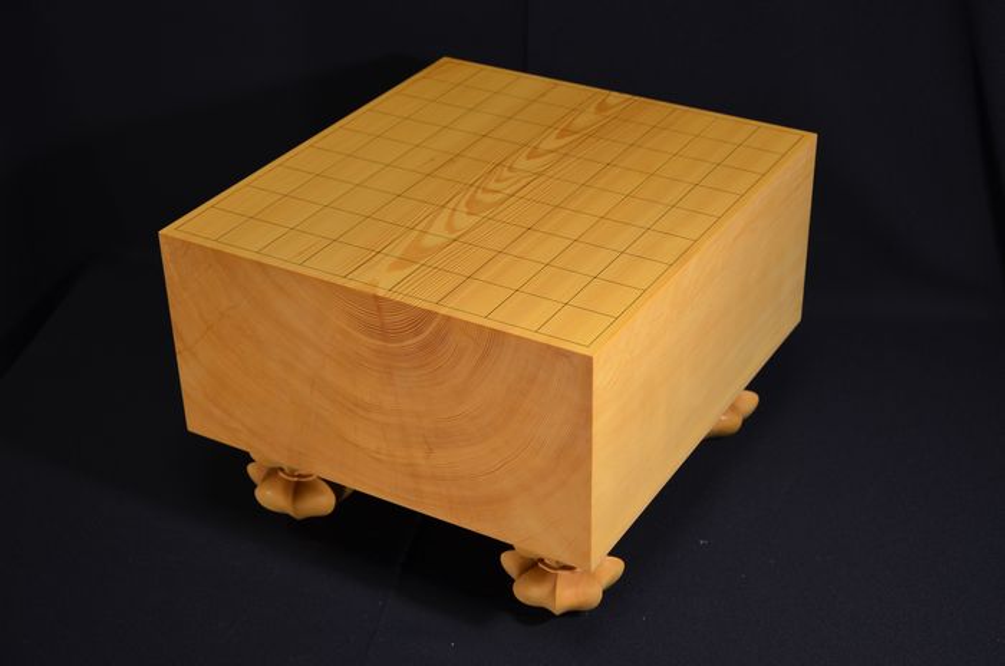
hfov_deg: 35.1
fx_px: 1588
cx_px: 502
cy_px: 333
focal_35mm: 57
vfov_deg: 23.7
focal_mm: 38
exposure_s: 1/25
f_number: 4.5
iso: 400
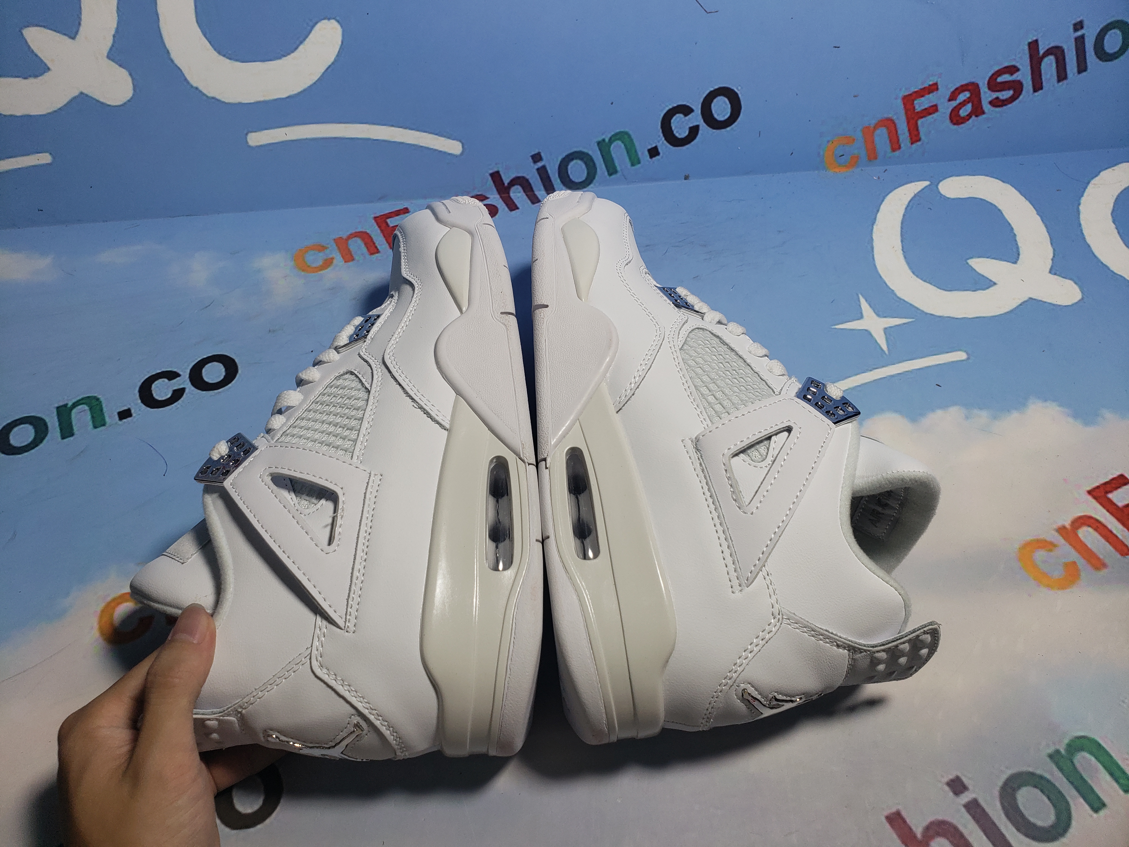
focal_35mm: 26
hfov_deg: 67.3
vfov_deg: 53.1
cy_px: 424
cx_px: 564
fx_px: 848
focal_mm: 4.3
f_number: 1.5
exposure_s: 1/391
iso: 50
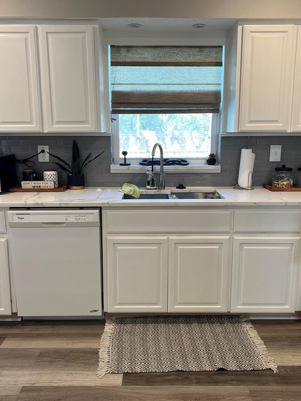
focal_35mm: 32
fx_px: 371
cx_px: 156
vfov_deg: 56.8
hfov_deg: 44.1
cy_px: 201
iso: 64
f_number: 1.5
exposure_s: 1/60
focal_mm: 5.7
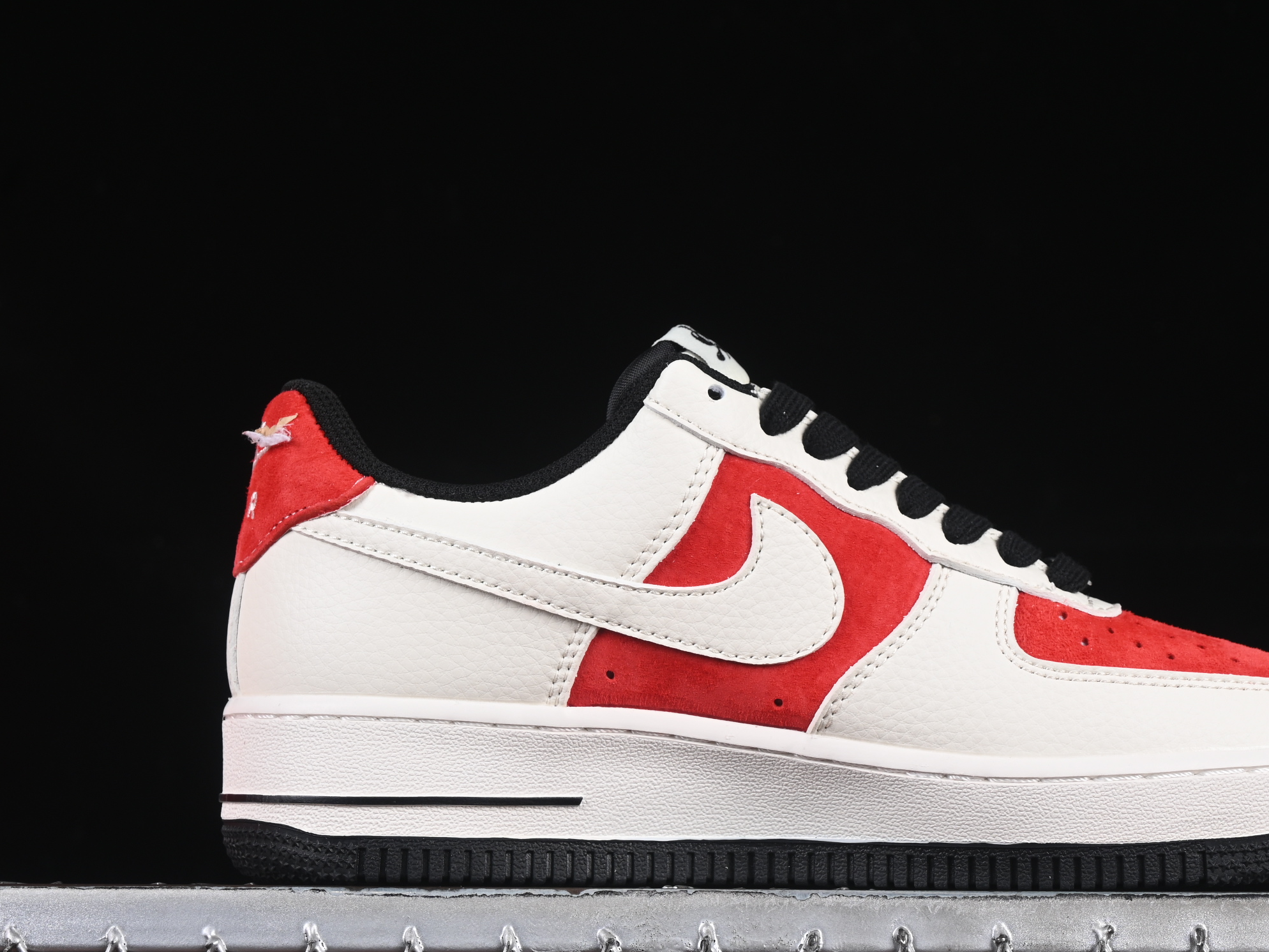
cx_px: 796
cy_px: 517
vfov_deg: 14.6
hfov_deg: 19.4
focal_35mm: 101
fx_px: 3703
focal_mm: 50
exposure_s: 1/80
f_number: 8
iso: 160
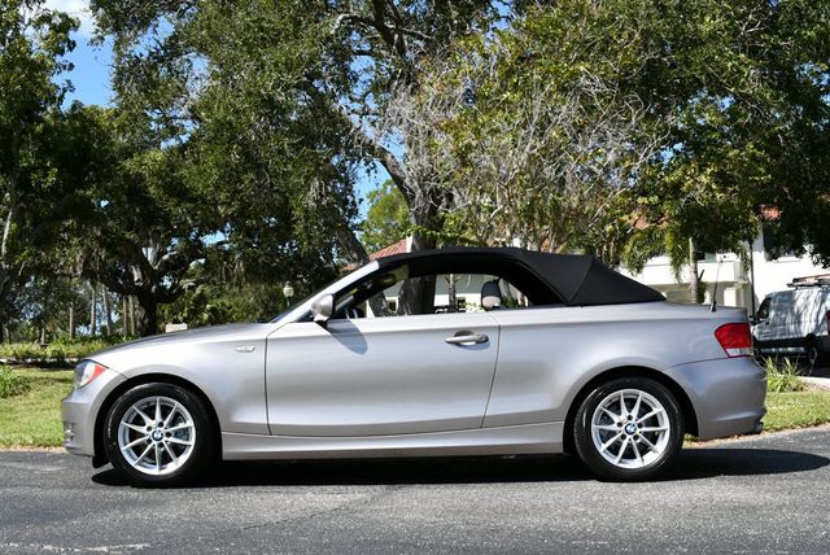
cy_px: 278
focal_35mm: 46
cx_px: 415
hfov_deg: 42.7
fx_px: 1061
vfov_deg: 29.3
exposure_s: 1/250
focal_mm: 23
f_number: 8
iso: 100
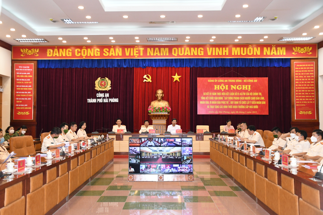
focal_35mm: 40
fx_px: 363
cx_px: 162
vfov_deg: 33.0
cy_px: 108
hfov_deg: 47.9
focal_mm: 27
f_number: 4
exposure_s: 1/200
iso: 2500
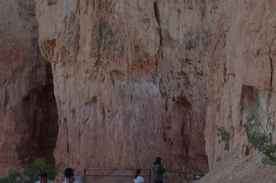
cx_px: 20
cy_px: 60
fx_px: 967
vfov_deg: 10.8
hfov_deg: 16.0
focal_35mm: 126
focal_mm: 35
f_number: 8
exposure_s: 1/60
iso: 280
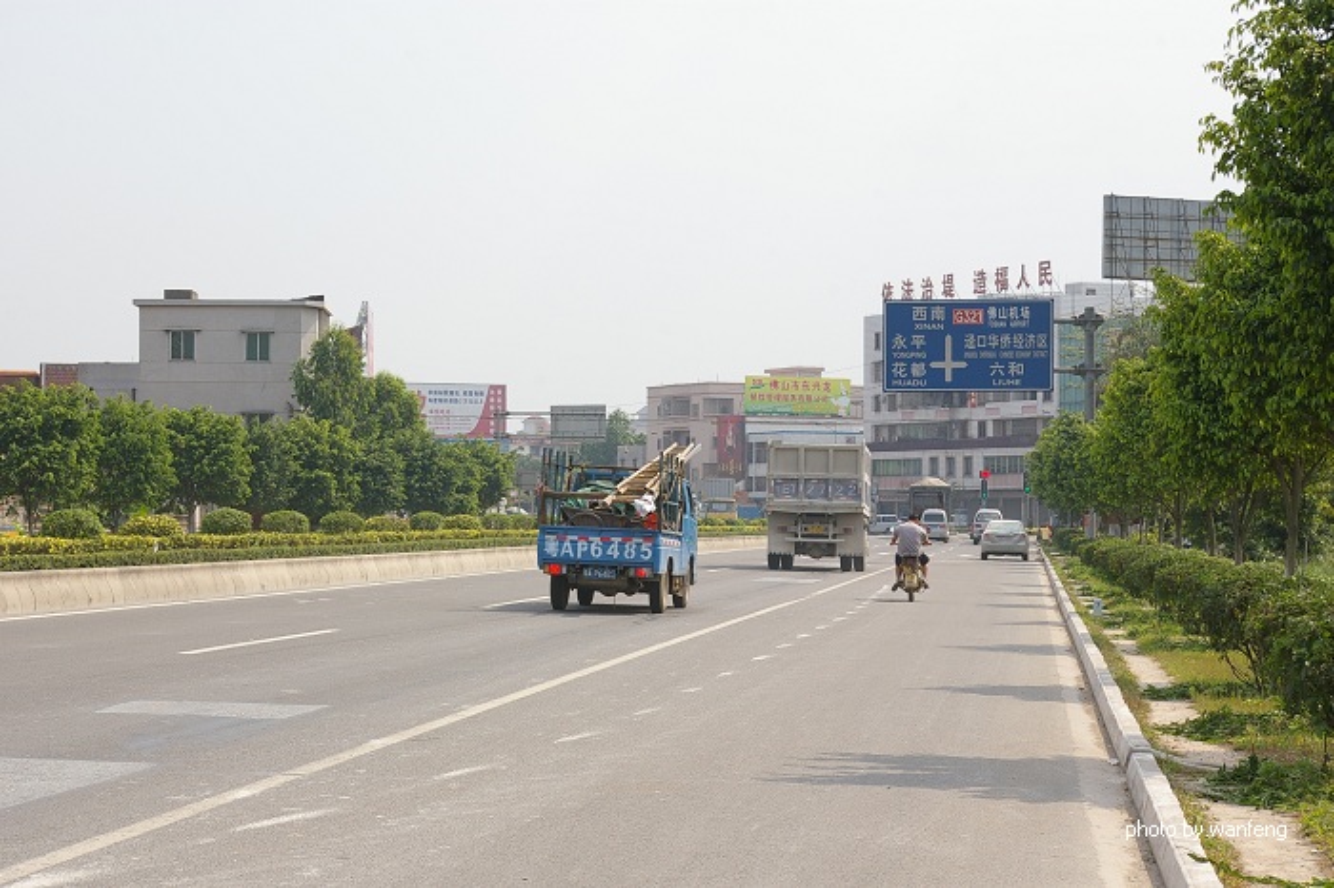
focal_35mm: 82
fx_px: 3056
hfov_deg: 24.6
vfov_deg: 16.5
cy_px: 444
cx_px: 667
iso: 200
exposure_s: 1/180
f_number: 11
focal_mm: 55
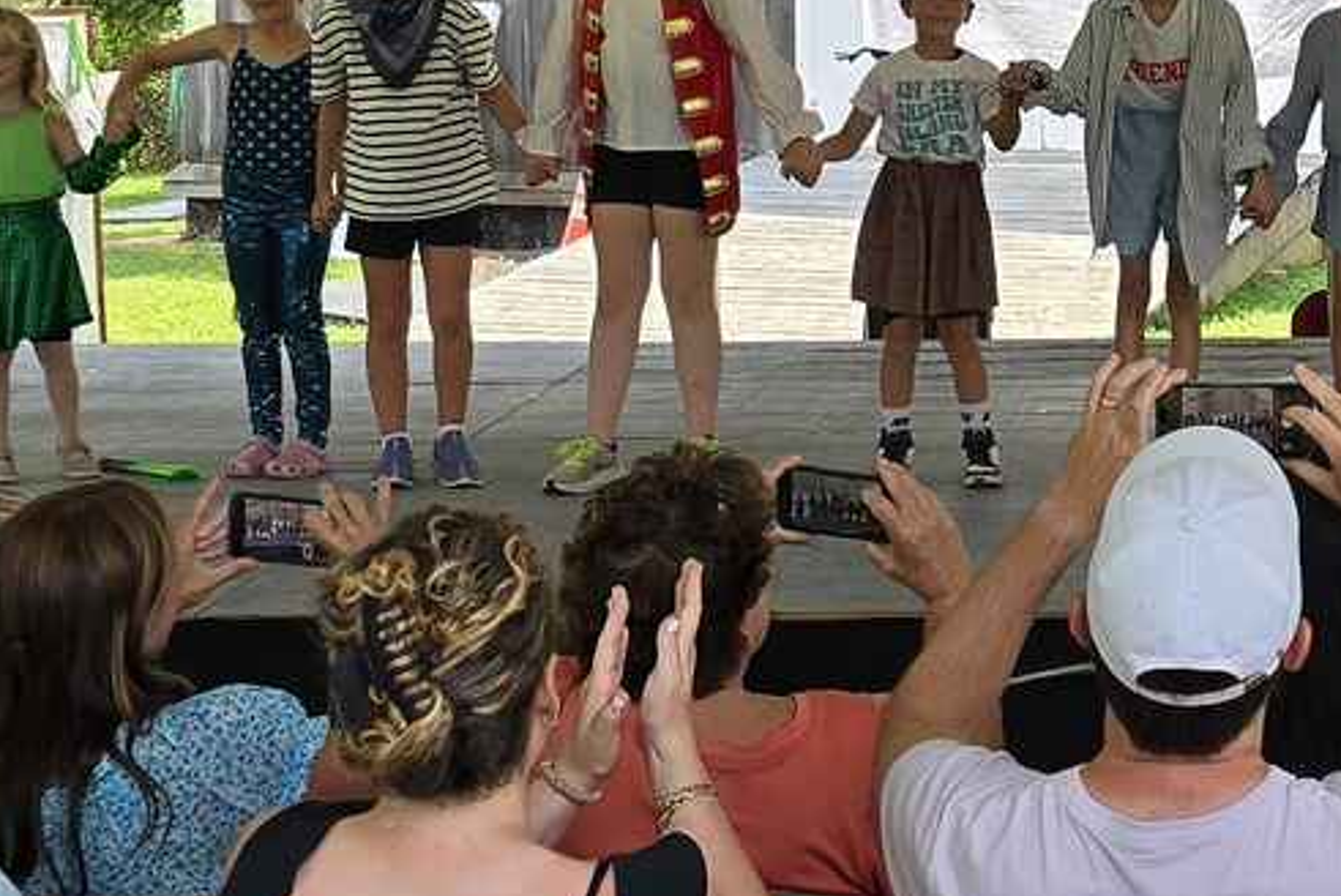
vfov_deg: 15.8
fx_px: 3205
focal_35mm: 86
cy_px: 168
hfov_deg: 22.8
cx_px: 1296
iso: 12
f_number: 1.7
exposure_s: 1/147
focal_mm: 6.3
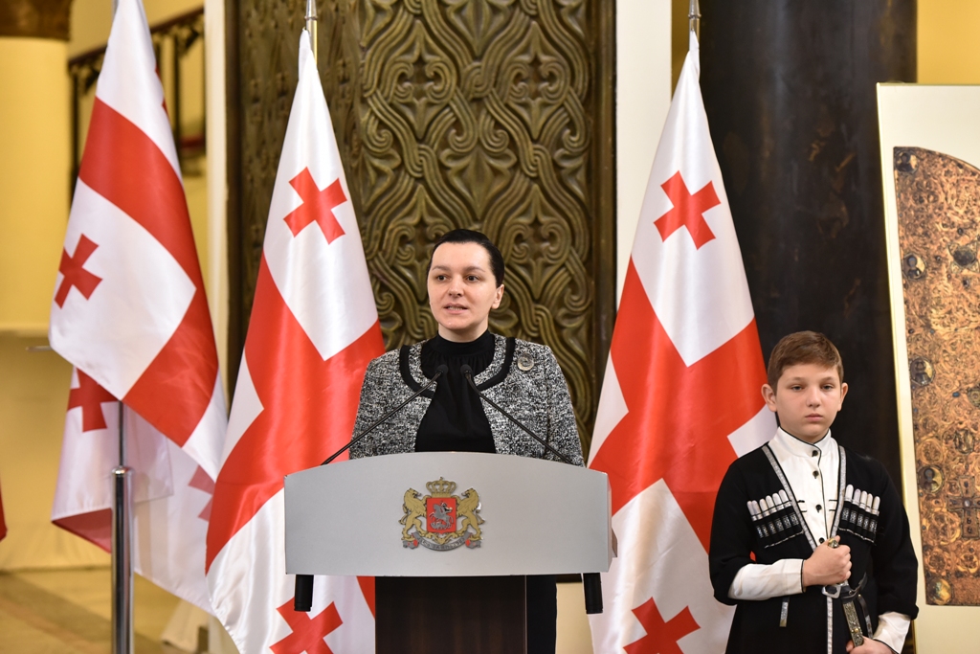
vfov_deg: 11.4
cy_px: 327
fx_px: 3267
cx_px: 490
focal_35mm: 120
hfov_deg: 17.1
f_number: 4
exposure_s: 1/100
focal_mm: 120
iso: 2500
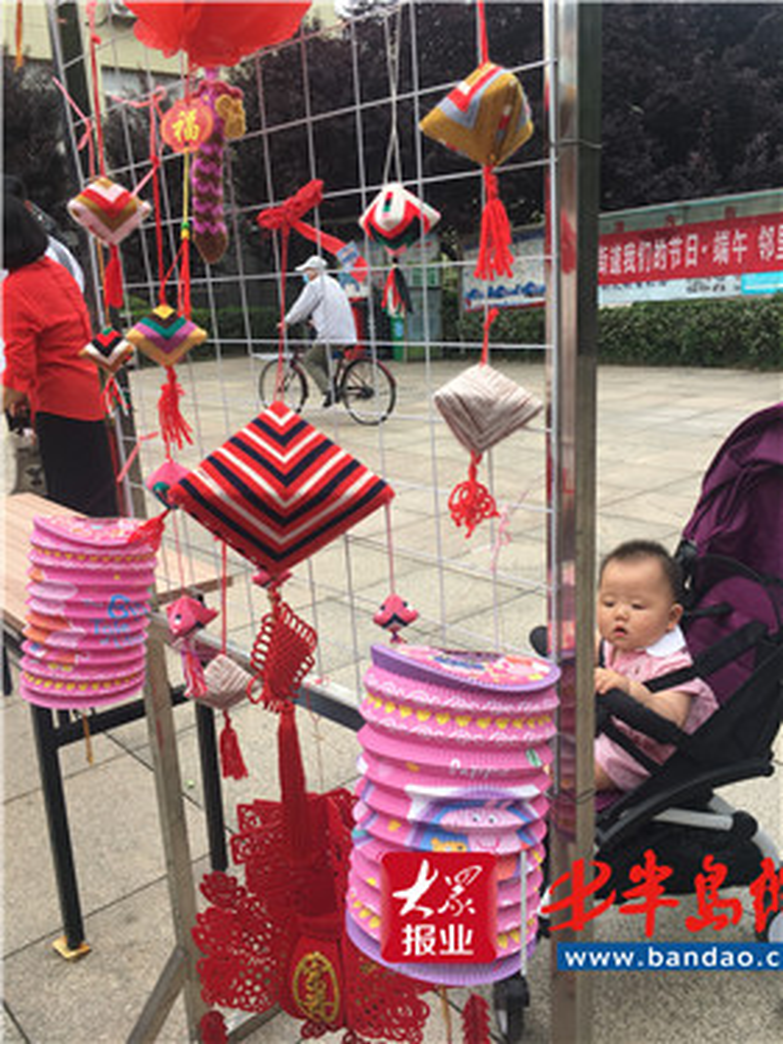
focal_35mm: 29
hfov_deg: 48.2
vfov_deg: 61.7
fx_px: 875
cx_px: 392
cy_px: 522
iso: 25
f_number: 2.2
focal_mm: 4.15
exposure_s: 1/368
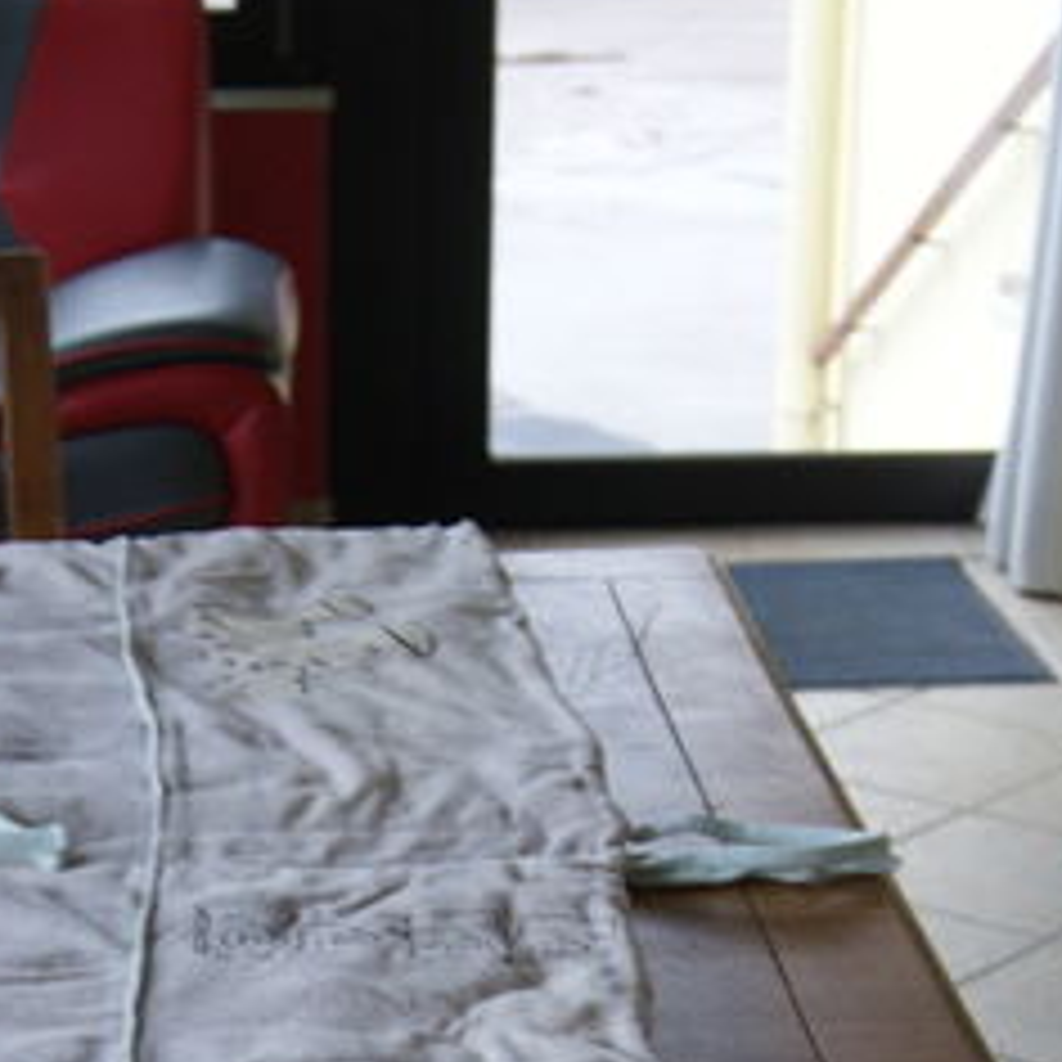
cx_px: -184
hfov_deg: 15.6
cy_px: 1190
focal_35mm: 108
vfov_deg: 15.7
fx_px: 3749
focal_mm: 20
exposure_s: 1/40
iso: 200
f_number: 4
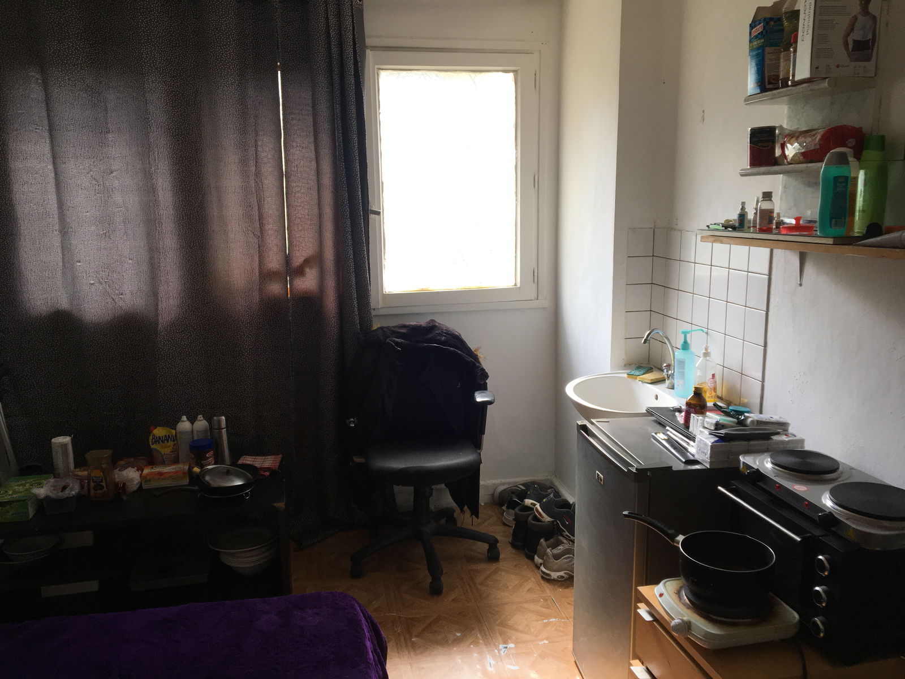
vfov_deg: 48.2
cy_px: 340
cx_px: 452
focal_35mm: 29
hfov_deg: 61.7
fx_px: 758
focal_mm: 4.15
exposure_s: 1/100
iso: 40
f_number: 2.2
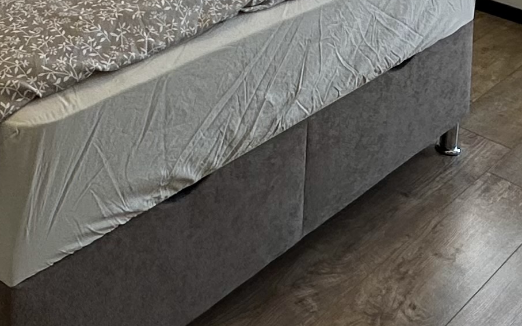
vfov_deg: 15.1
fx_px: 939
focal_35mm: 66
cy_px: -363
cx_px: 194
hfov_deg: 30.9
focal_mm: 2.22
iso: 40
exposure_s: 1/327
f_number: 2.2
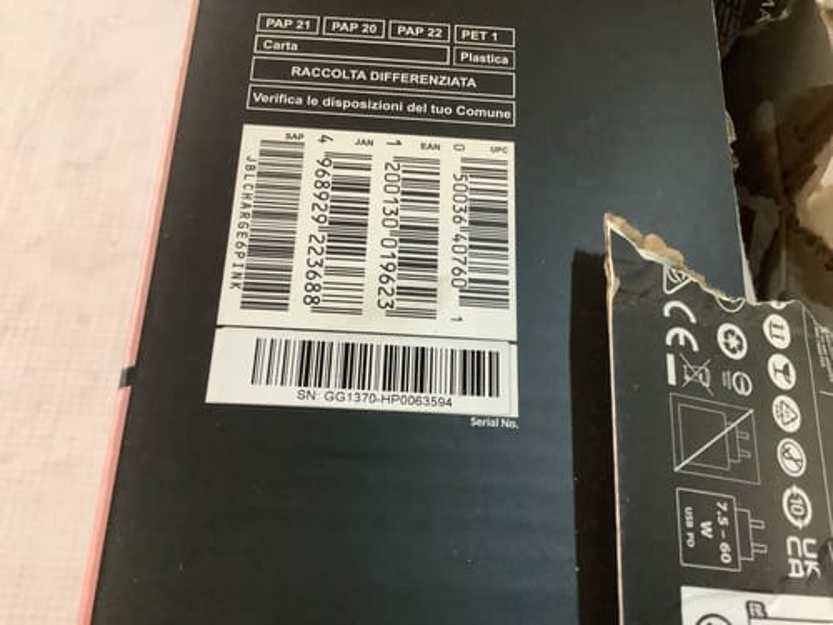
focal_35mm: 31
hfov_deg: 58.4
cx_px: 416
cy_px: 312
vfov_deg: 45.4
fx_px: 746
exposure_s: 1/50
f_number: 2.4
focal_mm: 3.3
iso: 320
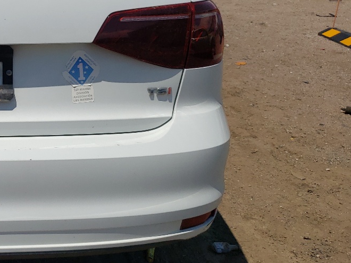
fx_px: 639
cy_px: 73
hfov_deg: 27.2
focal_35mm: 63
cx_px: -66
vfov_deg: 23.1
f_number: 1.5
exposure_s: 1/10000
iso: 50
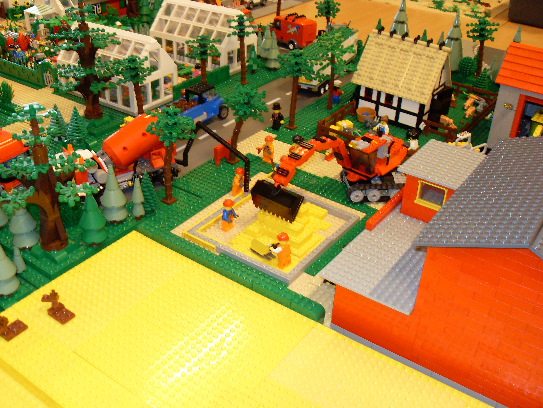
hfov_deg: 50.1
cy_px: 204
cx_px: 272
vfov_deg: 38.7
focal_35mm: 37
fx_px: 580
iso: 100
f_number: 2.8
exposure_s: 1/8
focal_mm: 6.3
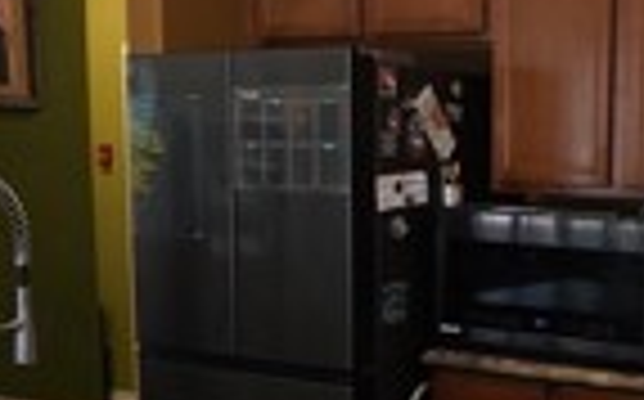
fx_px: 1280
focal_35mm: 73
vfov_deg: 17.1
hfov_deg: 27.0
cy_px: 456
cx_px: 608
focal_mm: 16
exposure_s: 1/50
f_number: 5
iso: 1600
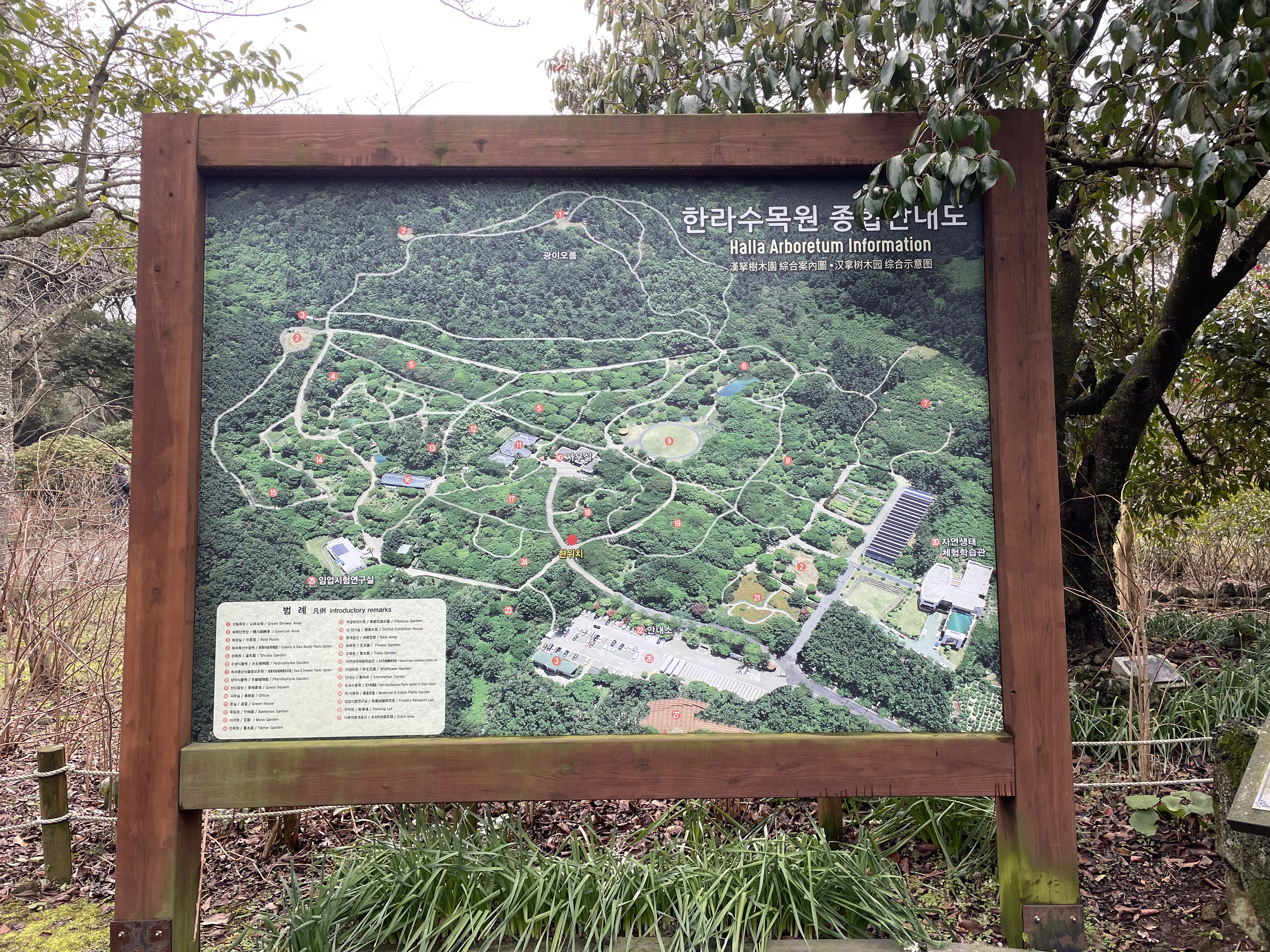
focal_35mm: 26
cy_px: 476
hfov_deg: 67.3
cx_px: 635
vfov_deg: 53.1
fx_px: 954
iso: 32
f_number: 1.6
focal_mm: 4.2
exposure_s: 1/353
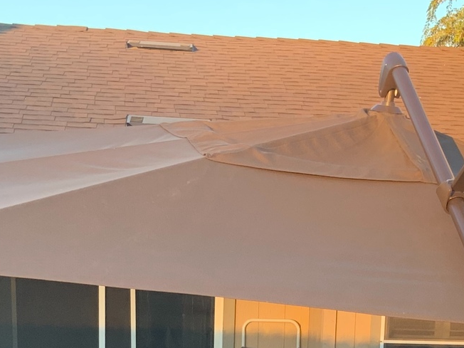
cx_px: 283
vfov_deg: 15.4
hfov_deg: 22.0
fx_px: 1193
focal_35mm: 89
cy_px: 508
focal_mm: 3
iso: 50
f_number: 1.8
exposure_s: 1/120
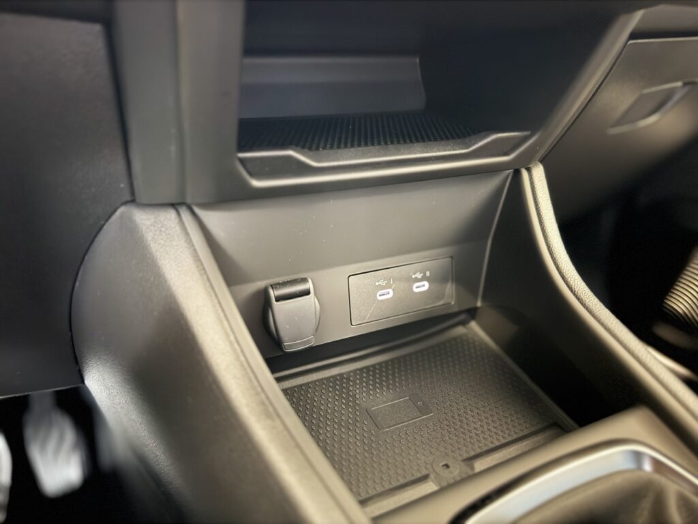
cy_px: 262
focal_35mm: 24
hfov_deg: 71.6
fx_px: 484
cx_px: 349
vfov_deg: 56.8
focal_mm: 6.76
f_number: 1.78
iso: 4000
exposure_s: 1/9
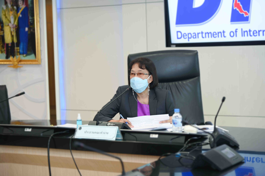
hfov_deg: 23.9
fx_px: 625
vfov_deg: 16.1
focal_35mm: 85
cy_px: 88
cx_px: 132
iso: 320
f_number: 4
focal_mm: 85
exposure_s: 1/60
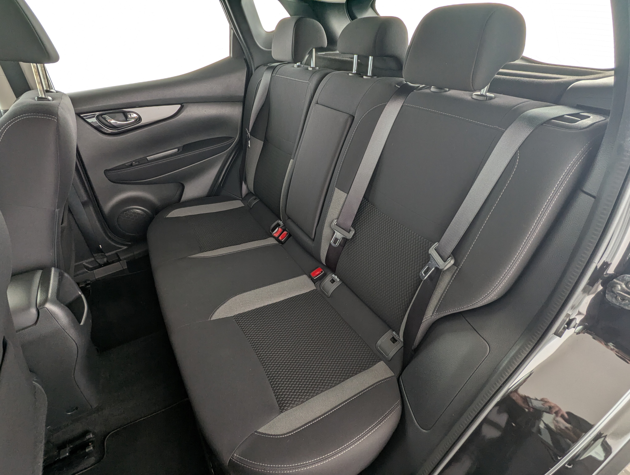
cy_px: 238
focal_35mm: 16
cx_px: 315
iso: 66
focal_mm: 2.35
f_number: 2.2
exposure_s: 1/23.8
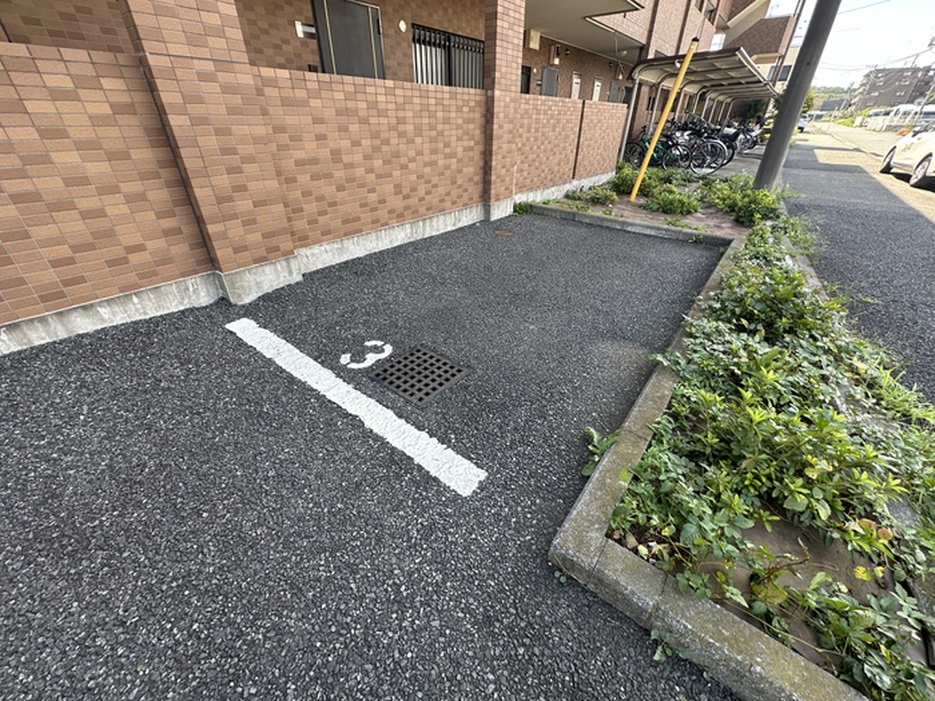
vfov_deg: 85.7
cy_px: 350
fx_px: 378
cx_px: 468
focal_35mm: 14
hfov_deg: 102.1
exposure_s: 1/161
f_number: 2.2
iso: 40
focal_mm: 2.22
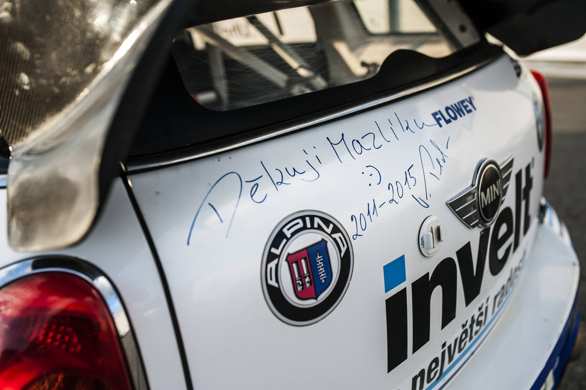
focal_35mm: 35
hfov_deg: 54.5
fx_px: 569
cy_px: 195
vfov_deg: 37.8
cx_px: 293
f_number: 3.2
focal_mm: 35
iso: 100
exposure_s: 1/500
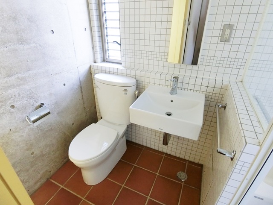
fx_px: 150
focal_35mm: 19
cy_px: 102
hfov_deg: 84.7
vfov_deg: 68.7
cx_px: 136
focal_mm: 4.06
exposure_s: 1/30
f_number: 2.7
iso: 400
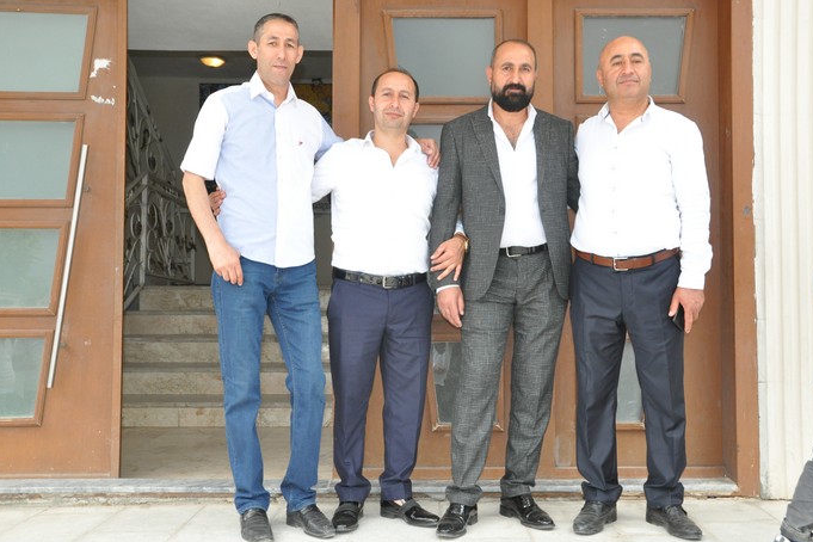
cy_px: 276
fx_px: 870
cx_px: 414
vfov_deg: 34.6
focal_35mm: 39
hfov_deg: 50.1
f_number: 8
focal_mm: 25
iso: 1250
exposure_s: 1/200
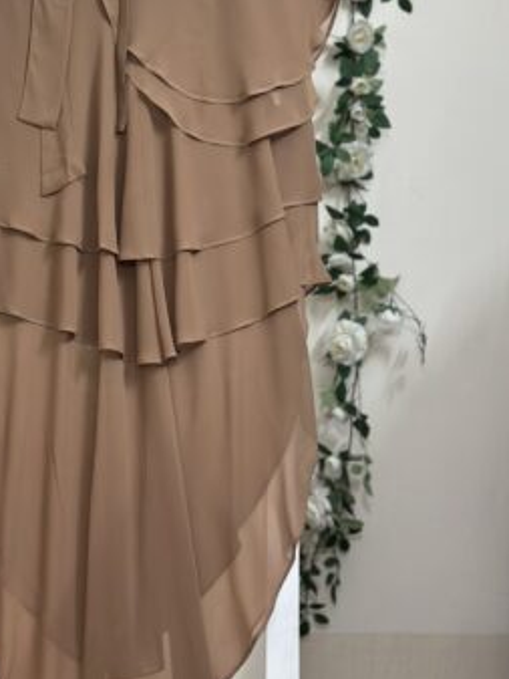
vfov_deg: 25.6
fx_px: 1489
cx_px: 123
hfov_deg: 19.3
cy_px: 291
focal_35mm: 76
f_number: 1.78
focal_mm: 6.86
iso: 250
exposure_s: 1/50
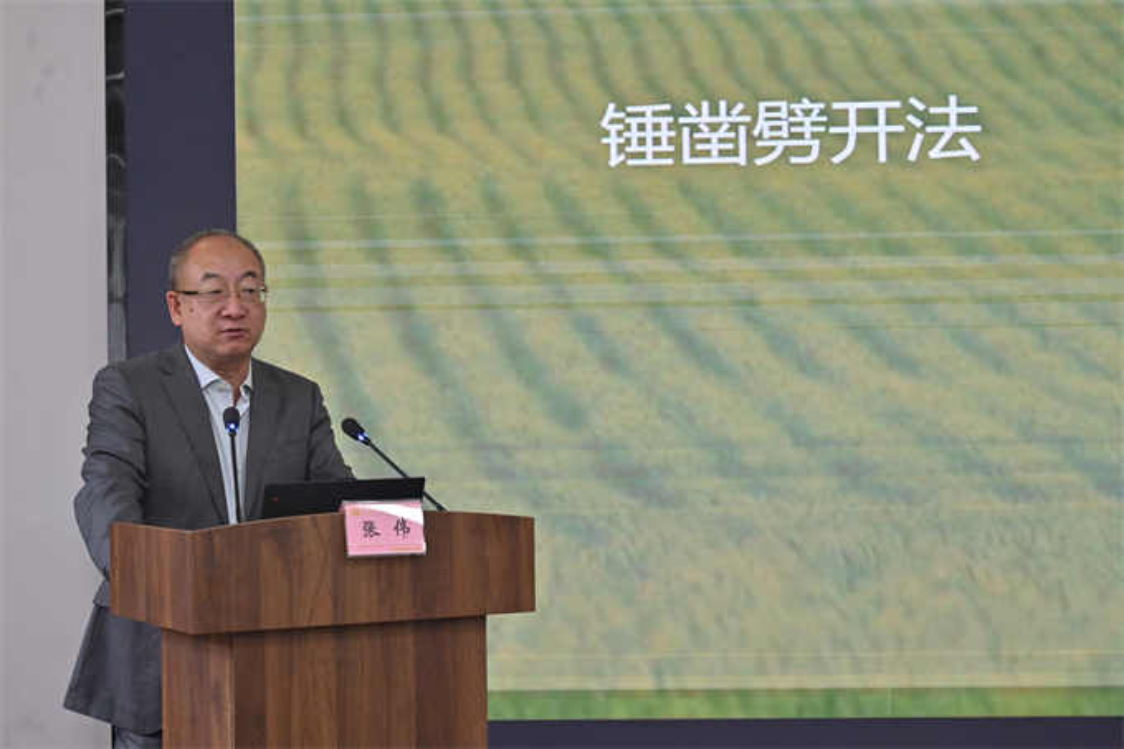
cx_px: 562
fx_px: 2060
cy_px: 374
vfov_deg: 20.6
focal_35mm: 66
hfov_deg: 30.5
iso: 720
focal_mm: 66
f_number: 6.3
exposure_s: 1/60
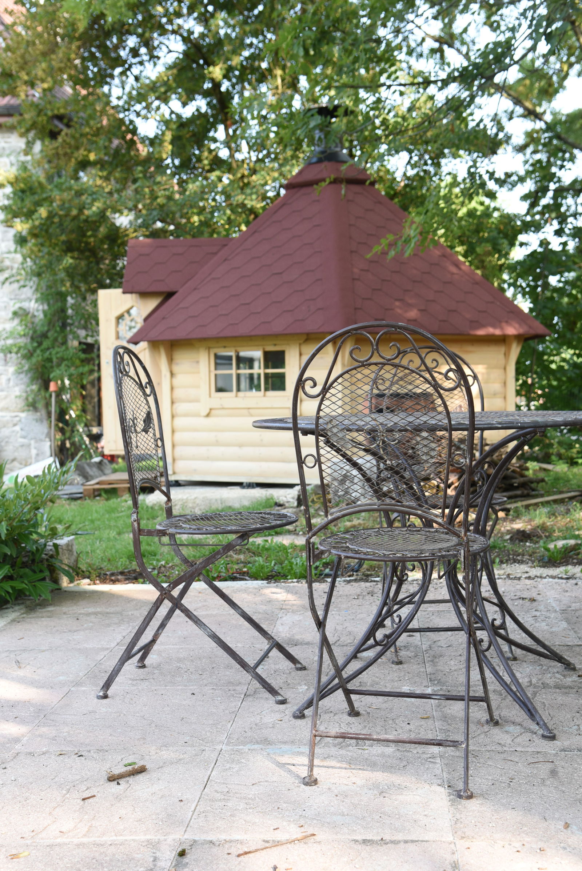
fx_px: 1114
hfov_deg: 29.3
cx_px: 291
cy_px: 436
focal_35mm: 46
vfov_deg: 42.7
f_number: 6.3
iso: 500
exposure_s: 1/125
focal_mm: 46
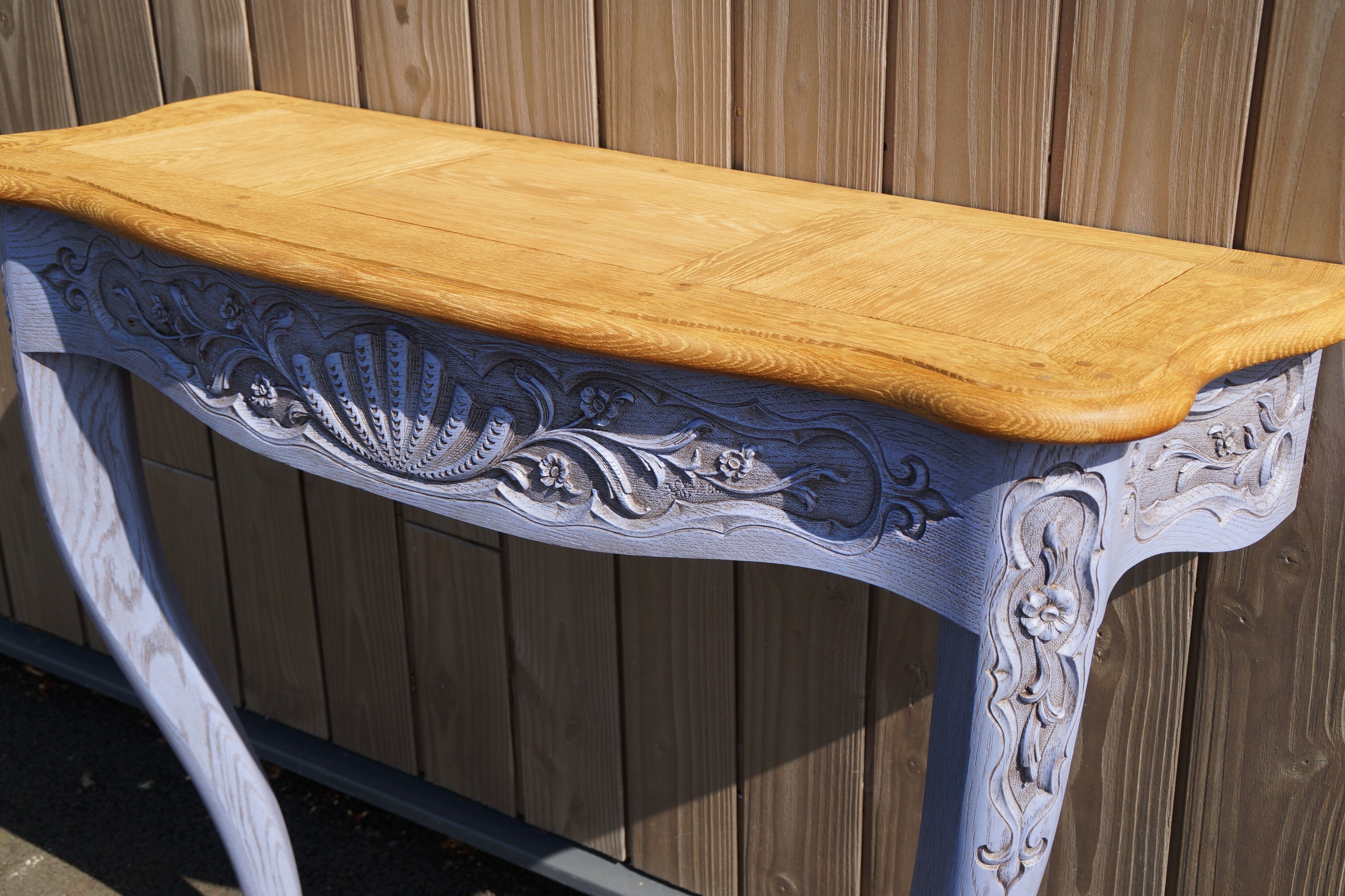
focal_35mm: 52
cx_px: 672
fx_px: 1960
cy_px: 448
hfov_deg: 37.9
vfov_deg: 25.7
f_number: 8
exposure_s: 1/200
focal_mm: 35
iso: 100
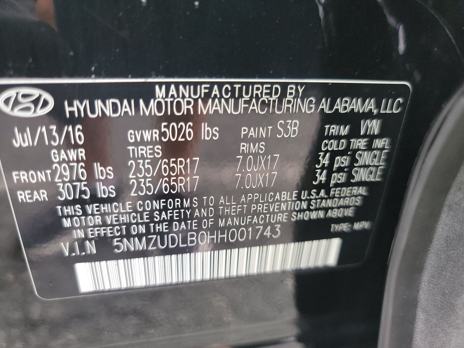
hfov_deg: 71.6
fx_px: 322
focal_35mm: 24
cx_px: 232
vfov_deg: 56.8
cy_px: 174
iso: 612
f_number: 1.8
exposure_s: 1/59
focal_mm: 6.7
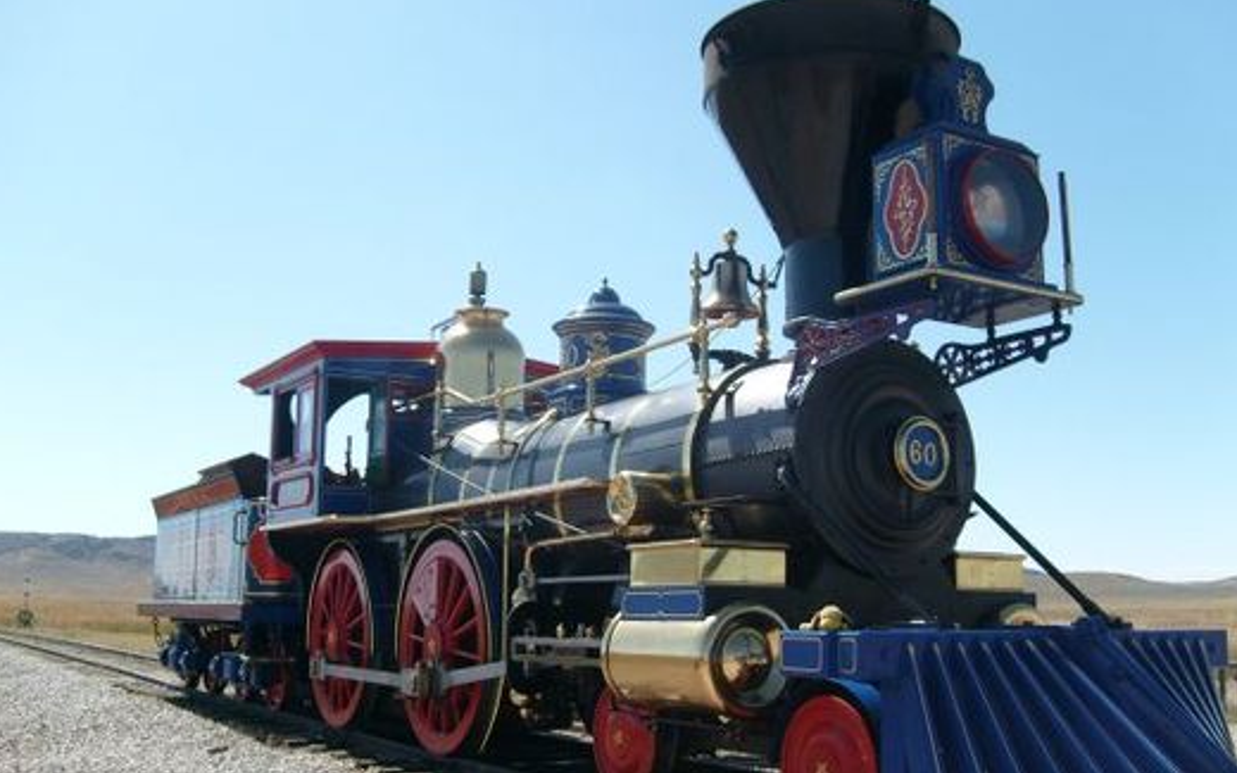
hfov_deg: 51.5
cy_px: 414
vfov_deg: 33.6
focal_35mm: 38
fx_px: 1281
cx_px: 620
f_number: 7.1
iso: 80
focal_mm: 5.8
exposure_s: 1/250
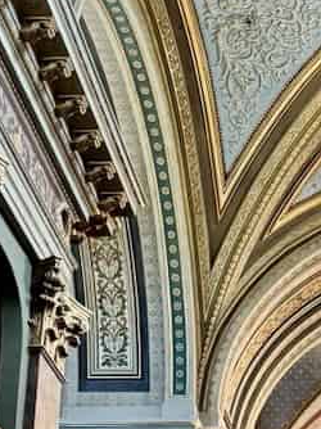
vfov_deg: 18.8
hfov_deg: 15.2
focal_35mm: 92
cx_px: 425
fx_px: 1139
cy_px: 646
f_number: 1.8
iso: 800
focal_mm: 6.8
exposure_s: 1/48
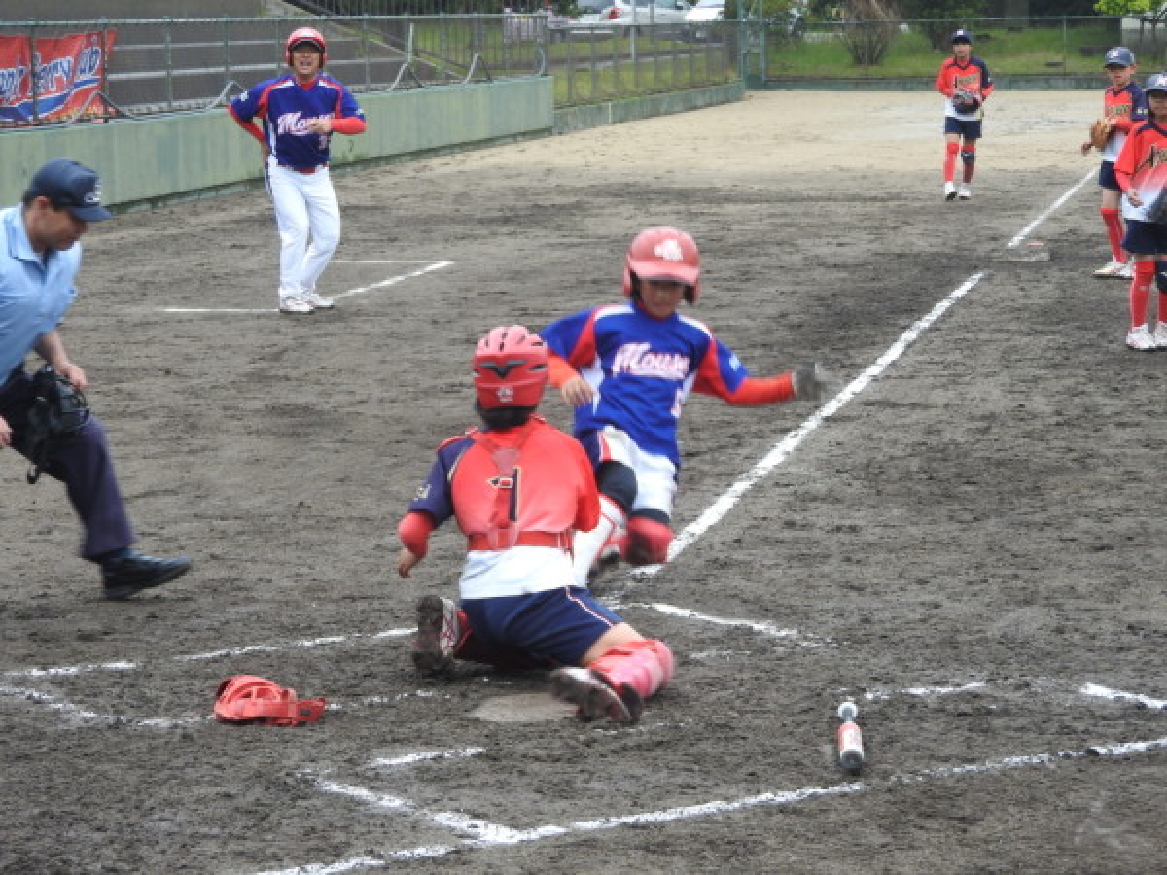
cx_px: 584
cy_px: 438
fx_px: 3877
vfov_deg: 12.9
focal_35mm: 115
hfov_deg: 17.1
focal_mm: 20.6
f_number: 5
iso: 100
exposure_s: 1/100
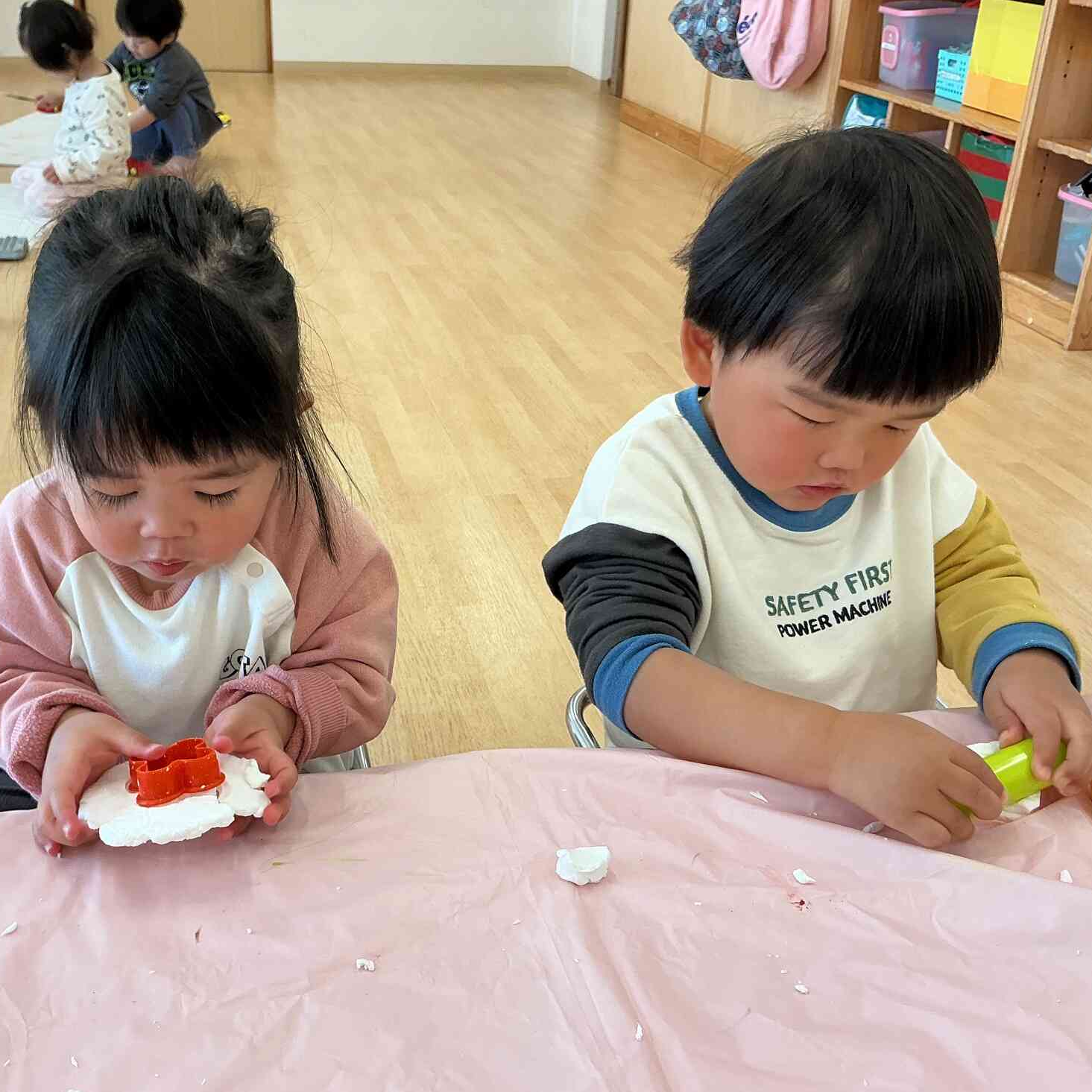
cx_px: 489
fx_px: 1249
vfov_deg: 47.2
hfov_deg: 47.1
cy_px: 546
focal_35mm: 35
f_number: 1.8
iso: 40
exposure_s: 1/120
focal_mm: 3
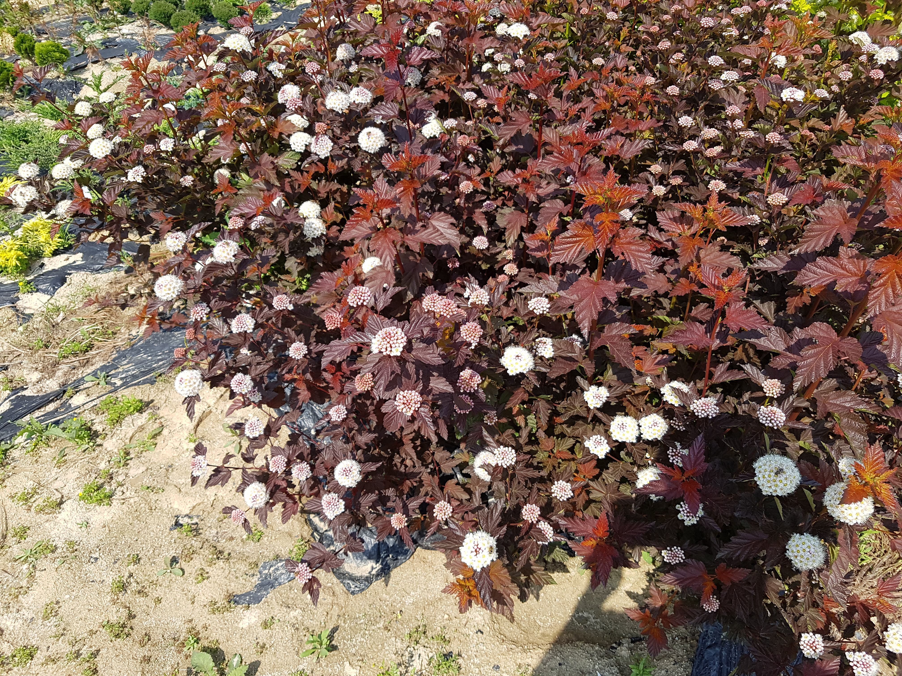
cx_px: 451
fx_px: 677
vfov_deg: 53.1
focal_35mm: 26
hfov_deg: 67.3
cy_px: 338
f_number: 1.7
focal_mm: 4.2
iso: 50
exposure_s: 1/1524
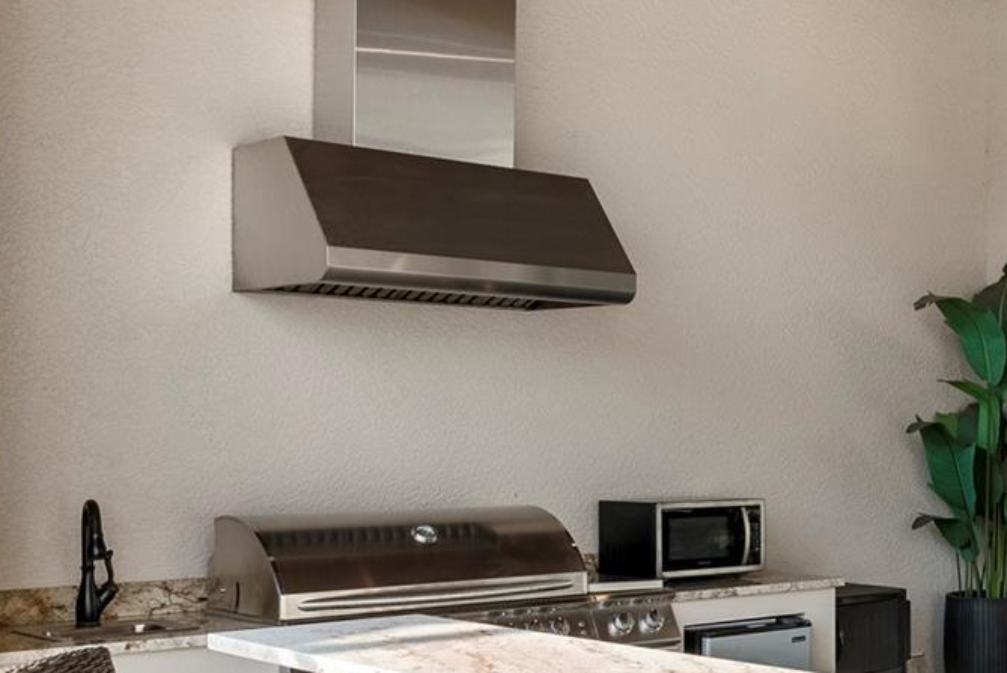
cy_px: 452
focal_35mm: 55
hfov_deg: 33.0
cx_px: 1021
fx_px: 1539
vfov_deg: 24.5
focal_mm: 23
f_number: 9
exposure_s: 1/6
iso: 100
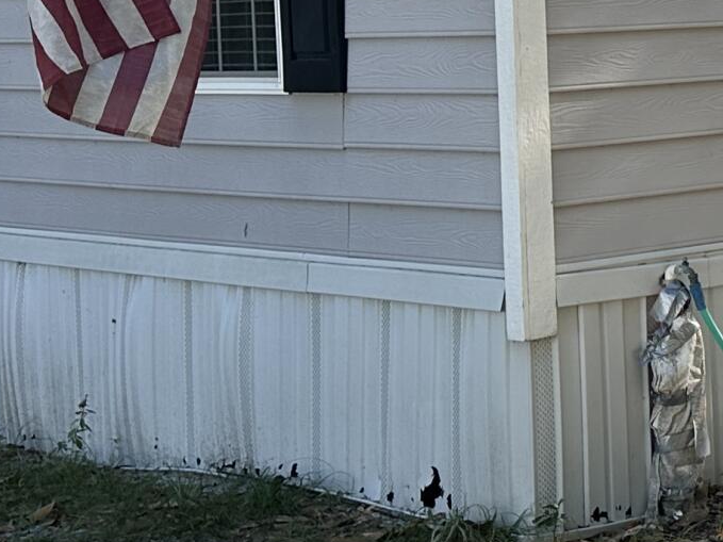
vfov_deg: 13.8
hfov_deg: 15.2
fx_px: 2214
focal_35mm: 106
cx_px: 1417
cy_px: 14
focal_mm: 6.86
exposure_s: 1/157
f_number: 1.78
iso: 64
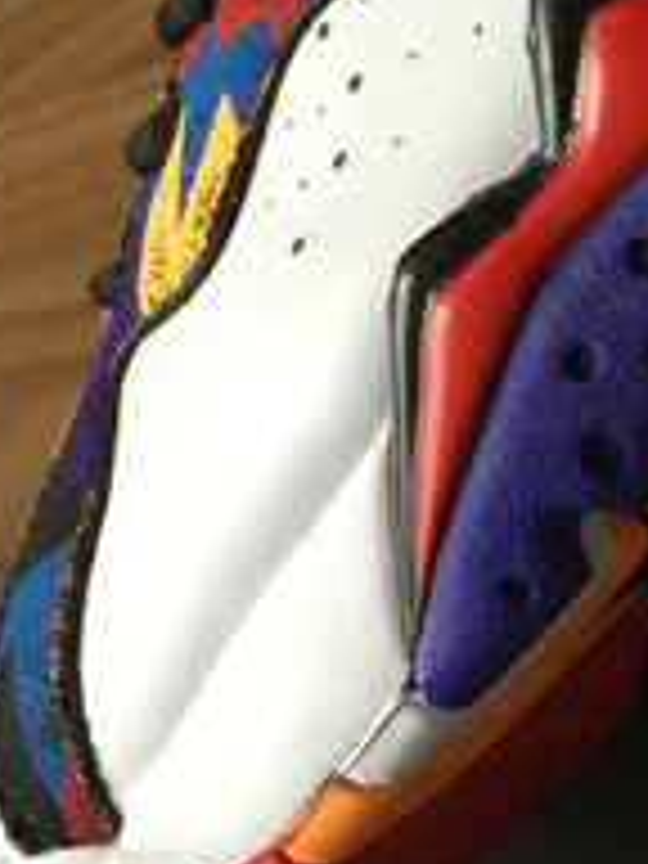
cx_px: 1404
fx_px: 3769
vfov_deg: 13.1
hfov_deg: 9.1
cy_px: 328
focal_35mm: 151
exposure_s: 1/30
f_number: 2.2
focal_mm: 4.15
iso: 50
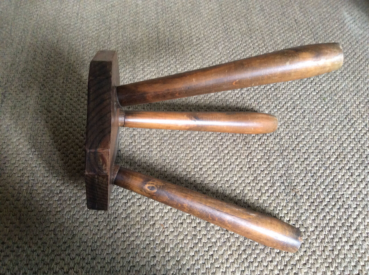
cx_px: 184
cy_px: 138
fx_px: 341
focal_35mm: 32
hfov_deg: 56.9
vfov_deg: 44.1
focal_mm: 3.3
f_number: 2.4
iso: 160
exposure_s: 1/25
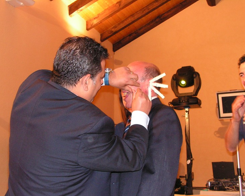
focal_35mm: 49
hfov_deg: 38.0
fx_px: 355
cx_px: 129
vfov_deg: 30.8
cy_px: 100
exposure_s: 1/40
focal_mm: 7.8
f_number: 3.2
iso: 200
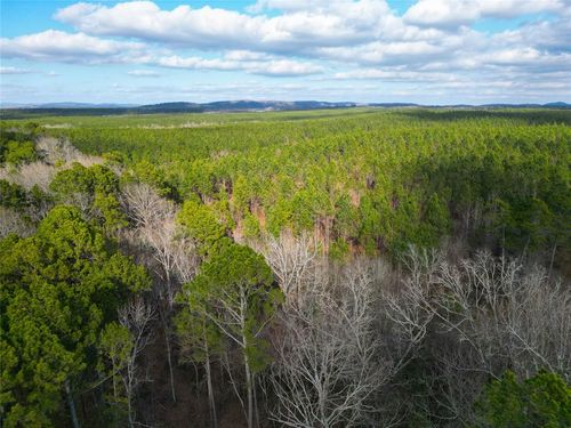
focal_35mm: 24
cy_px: 214
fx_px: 396
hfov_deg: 71.6
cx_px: 286
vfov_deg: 56.8
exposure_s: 1/1600
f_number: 1.7
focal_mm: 6.72
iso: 120
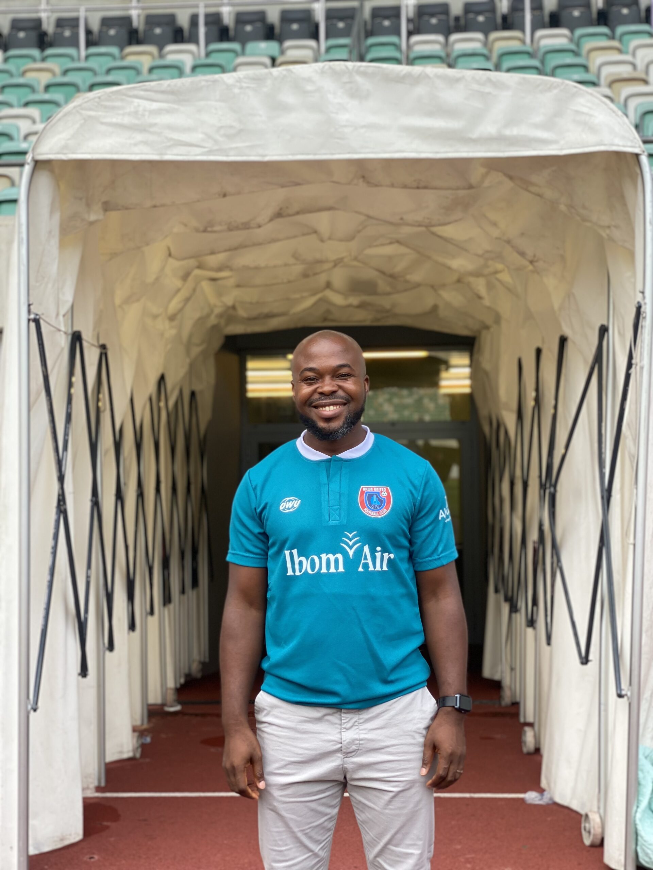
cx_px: 326
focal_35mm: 52
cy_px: 435
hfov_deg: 28.0
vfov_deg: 36.8
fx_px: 1308
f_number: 2
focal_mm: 6
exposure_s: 1/122
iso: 25
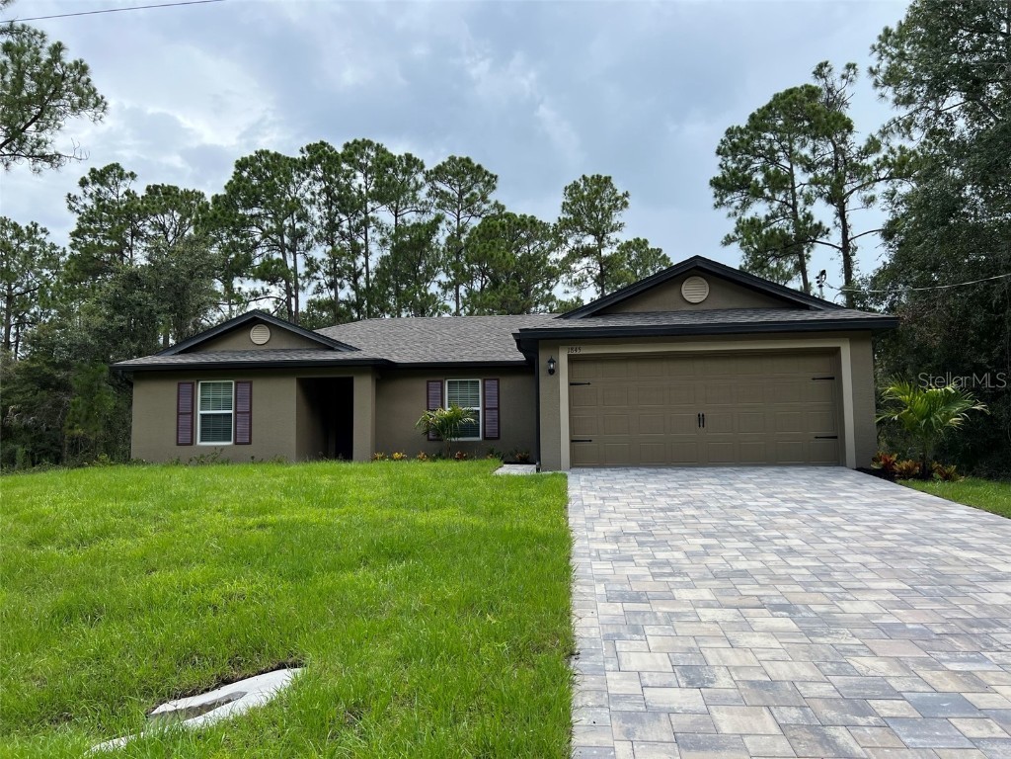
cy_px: 380
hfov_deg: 67.3
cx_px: 506
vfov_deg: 53.1
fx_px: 759
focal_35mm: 26
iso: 50
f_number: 1.5
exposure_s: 1/2632
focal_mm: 5.7
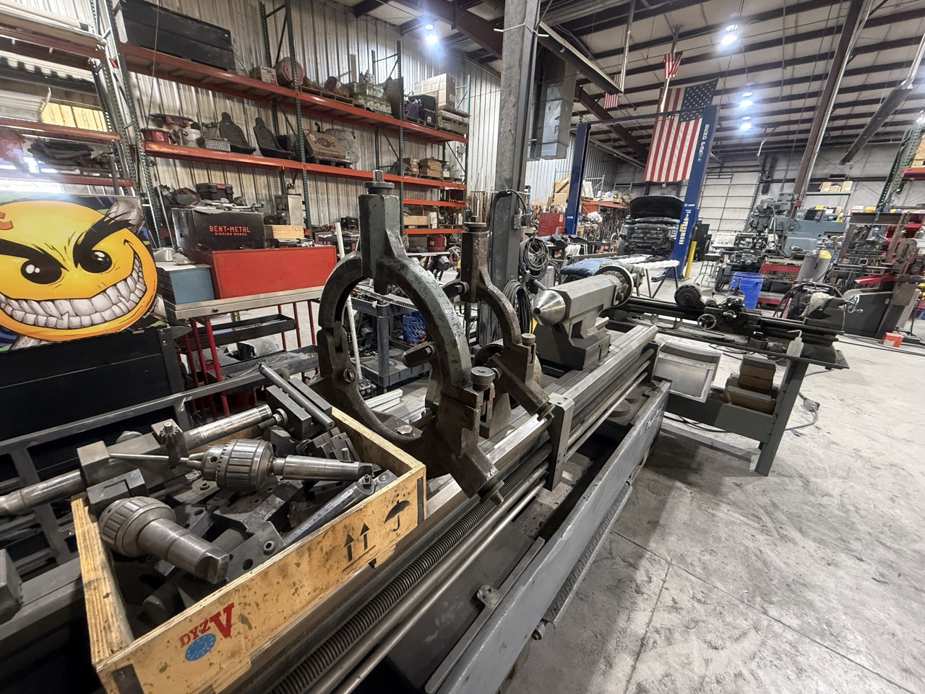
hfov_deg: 102.1
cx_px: 462
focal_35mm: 14
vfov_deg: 85.7
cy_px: 347
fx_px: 374
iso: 500
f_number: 2.2
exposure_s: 1/60
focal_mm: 2.22
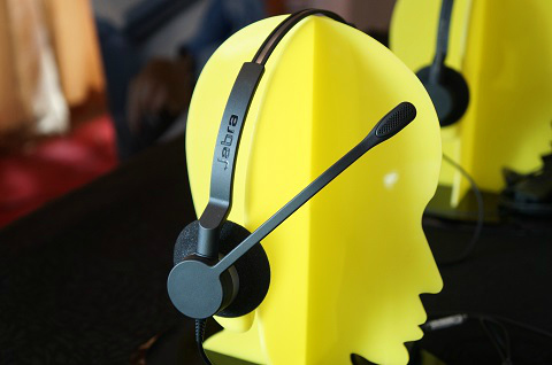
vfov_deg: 22.5
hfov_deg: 33.5
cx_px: 276
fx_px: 918
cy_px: 182
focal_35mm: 60
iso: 800
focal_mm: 40
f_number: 4.5
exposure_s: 1/50
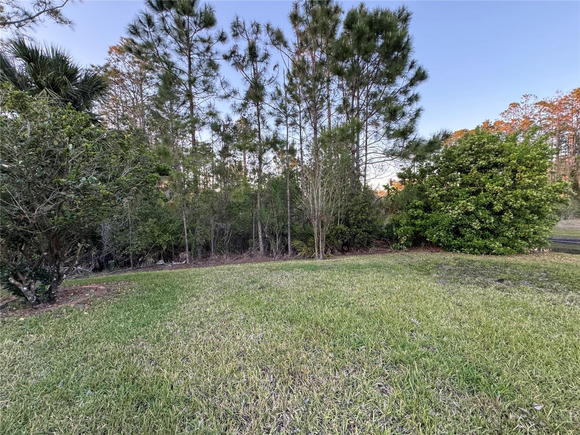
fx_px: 235
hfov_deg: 102.1
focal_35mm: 14
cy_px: 218
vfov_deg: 85.7
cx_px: 290
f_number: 2.2
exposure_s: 1/99
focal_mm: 2.22
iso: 200
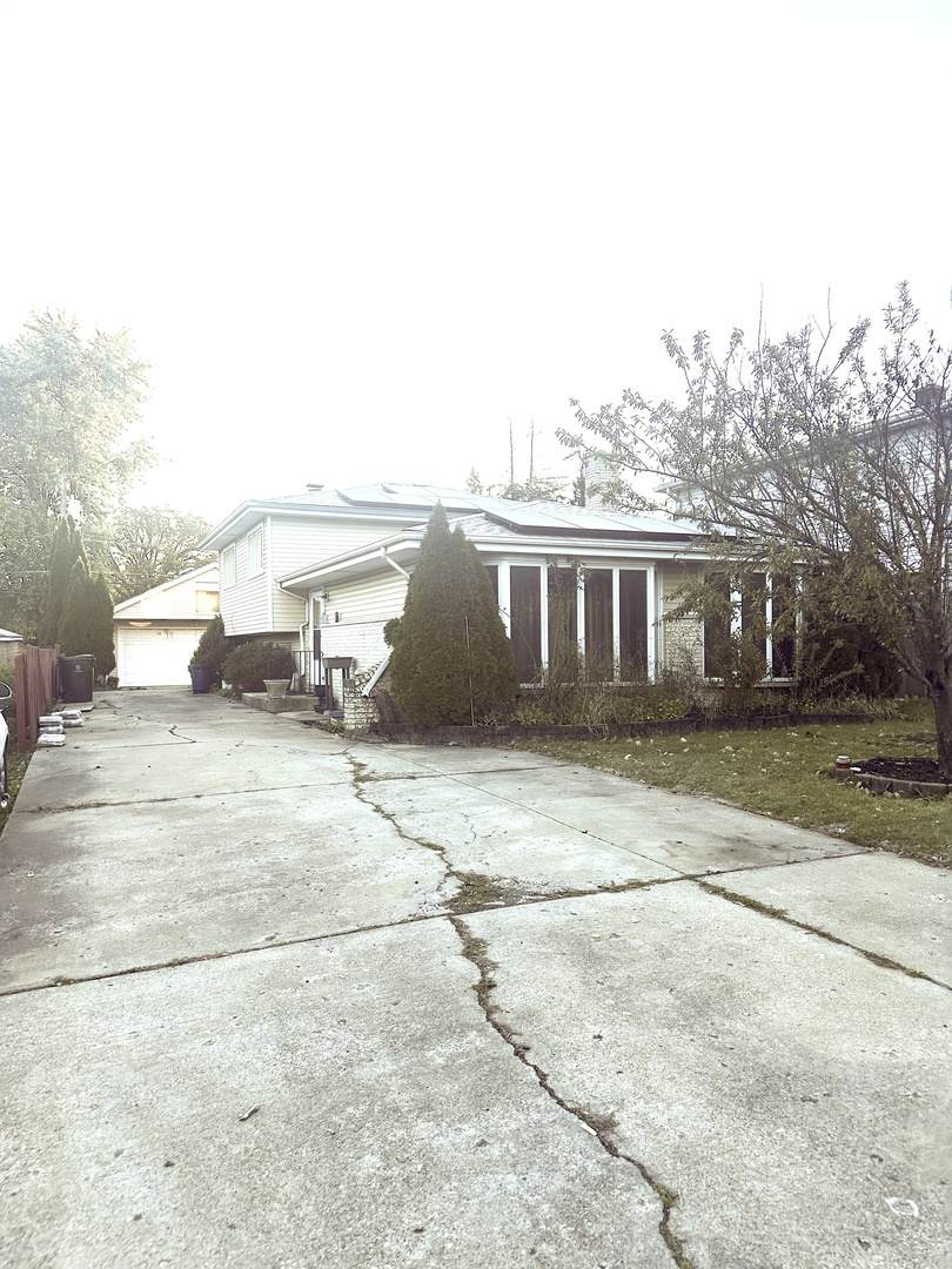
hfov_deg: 56.8
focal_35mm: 24
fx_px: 880
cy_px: 634
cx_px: 476
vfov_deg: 71.6
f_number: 1.78
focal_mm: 6.86
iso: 80
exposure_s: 1/1393
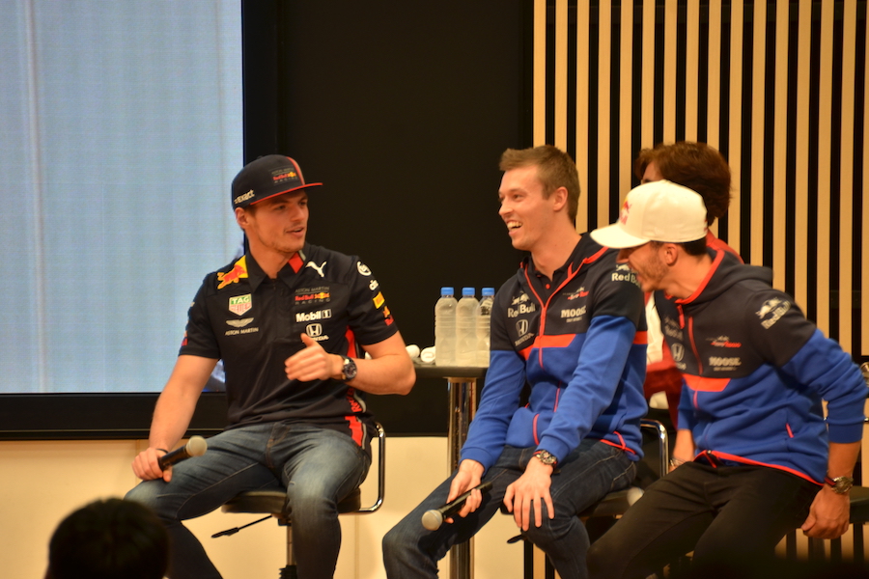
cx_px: 434
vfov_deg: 3.7
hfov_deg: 5.5
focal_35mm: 375
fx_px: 9051
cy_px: 290
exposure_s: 1/30
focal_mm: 250
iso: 180
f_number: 6.3
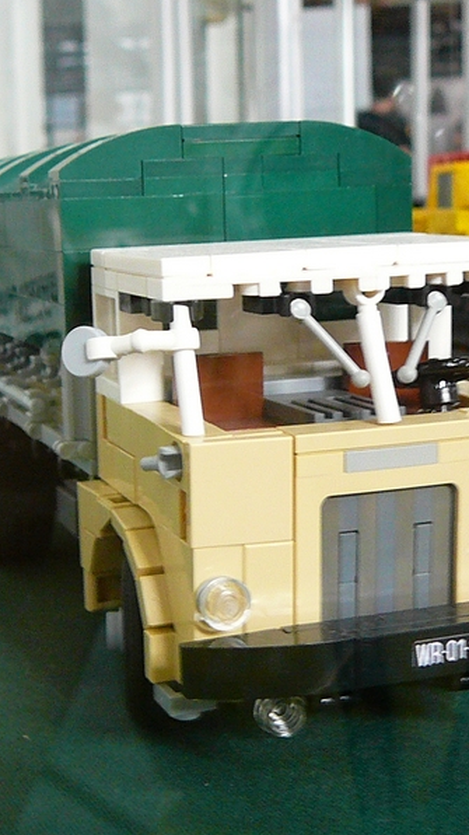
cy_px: 418
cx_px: 67
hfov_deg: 19.7
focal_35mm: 60
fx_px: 1327
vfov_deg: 34.9
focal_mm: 5.2
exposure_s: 1/8
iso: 200
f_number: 2.8
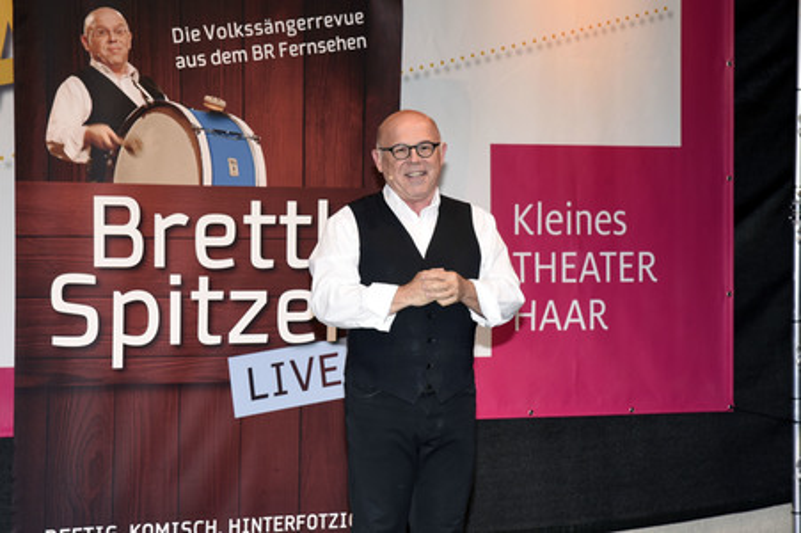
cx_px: 400
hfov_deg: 20.4
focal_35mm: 100
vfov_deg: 13.7
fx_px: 2223
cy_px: 266
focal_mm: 100
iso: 1000
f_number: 8
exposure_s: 1/160
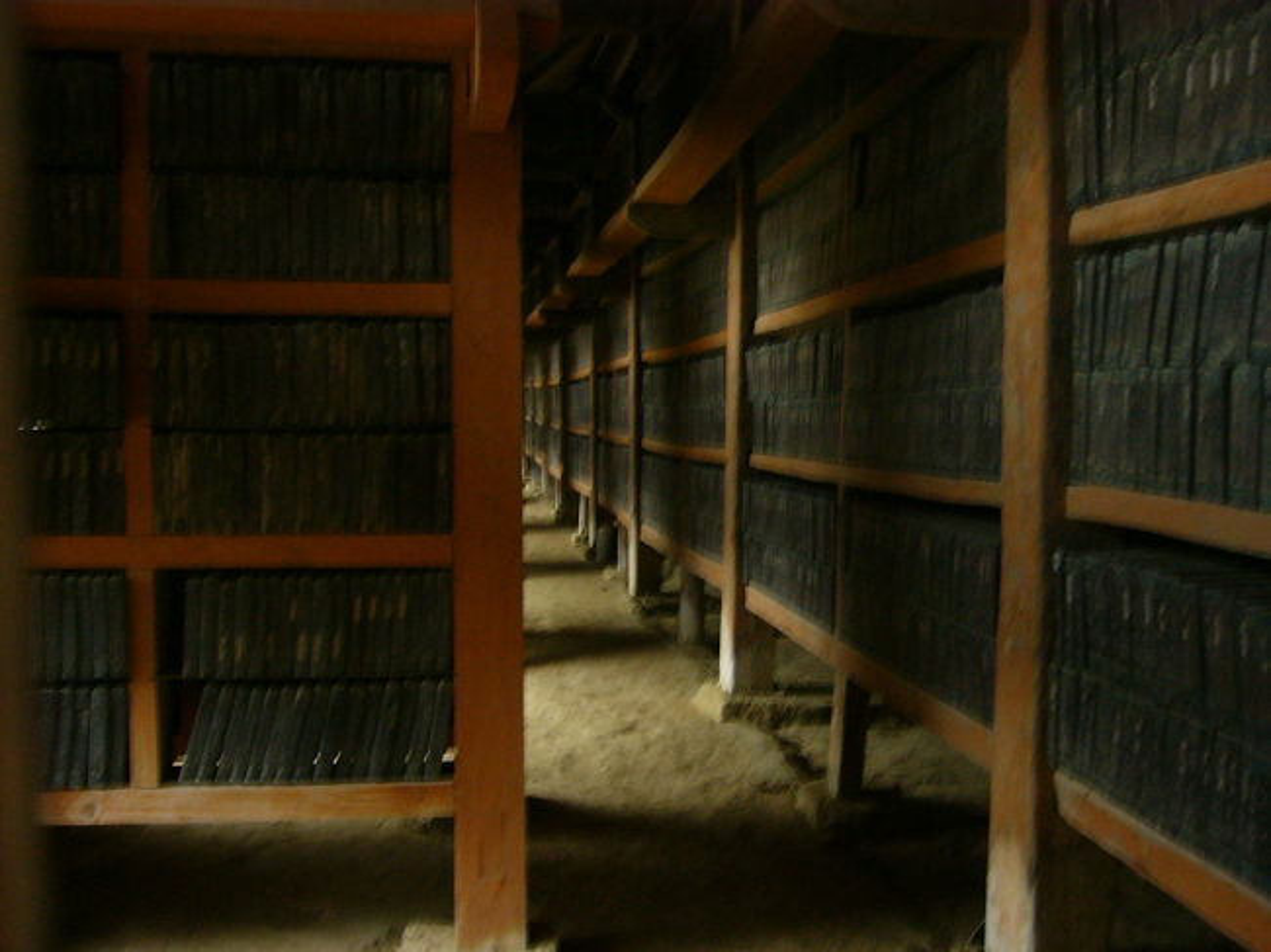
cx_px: 636
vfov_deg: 40.7
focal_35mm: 35
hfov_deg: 52.6
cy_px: 476
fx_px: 1285
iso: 200
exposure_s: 1/8
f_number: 2.8
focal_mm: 5.8
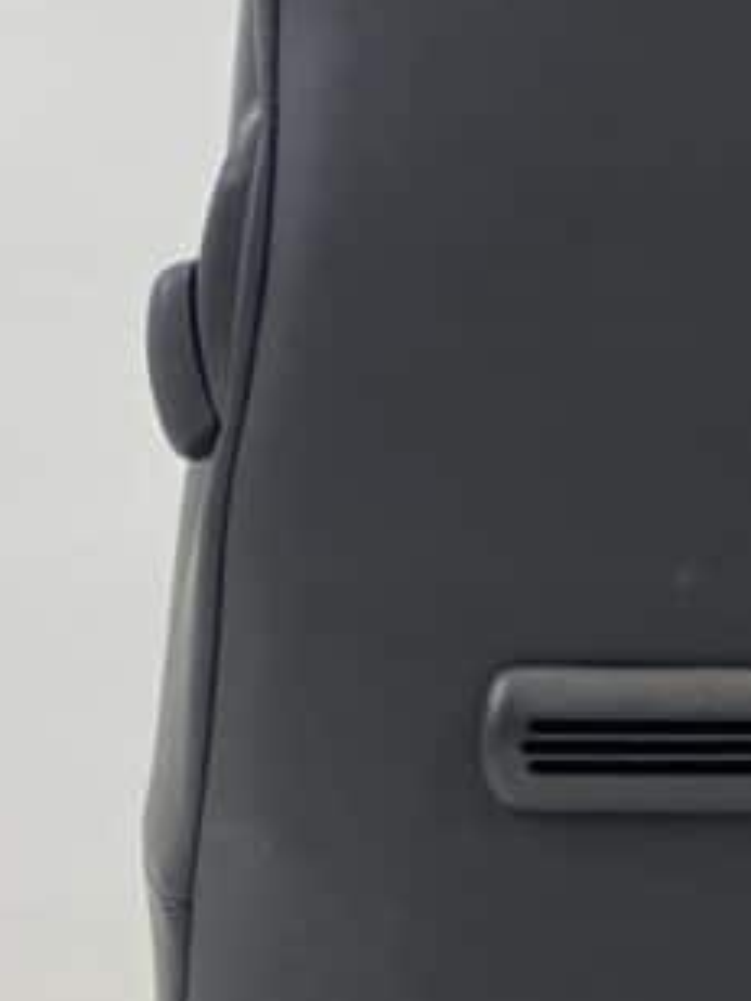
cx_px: 1183
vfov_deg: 15.9
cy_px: 652
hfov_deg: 11.4
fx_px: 3587
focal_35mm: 124
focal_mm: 4.25
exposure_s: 1/100
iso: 100
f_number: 1.8
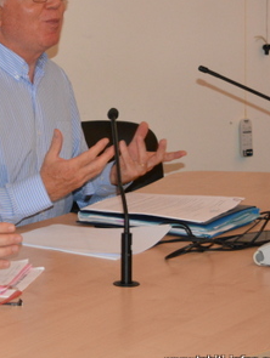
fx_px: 1297
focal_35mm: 125
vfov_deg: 15.7
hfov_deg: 11.7
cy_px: 126
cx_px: -50
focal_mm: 40
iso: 2200
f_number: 4.8
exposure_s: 1/60
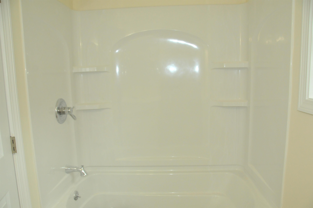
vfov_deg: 47.8
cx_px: 156
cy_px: 104
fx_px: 234
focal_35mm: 27
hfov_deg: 67.4
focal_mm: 18
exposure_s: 1/160
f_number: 5.6
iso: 1600
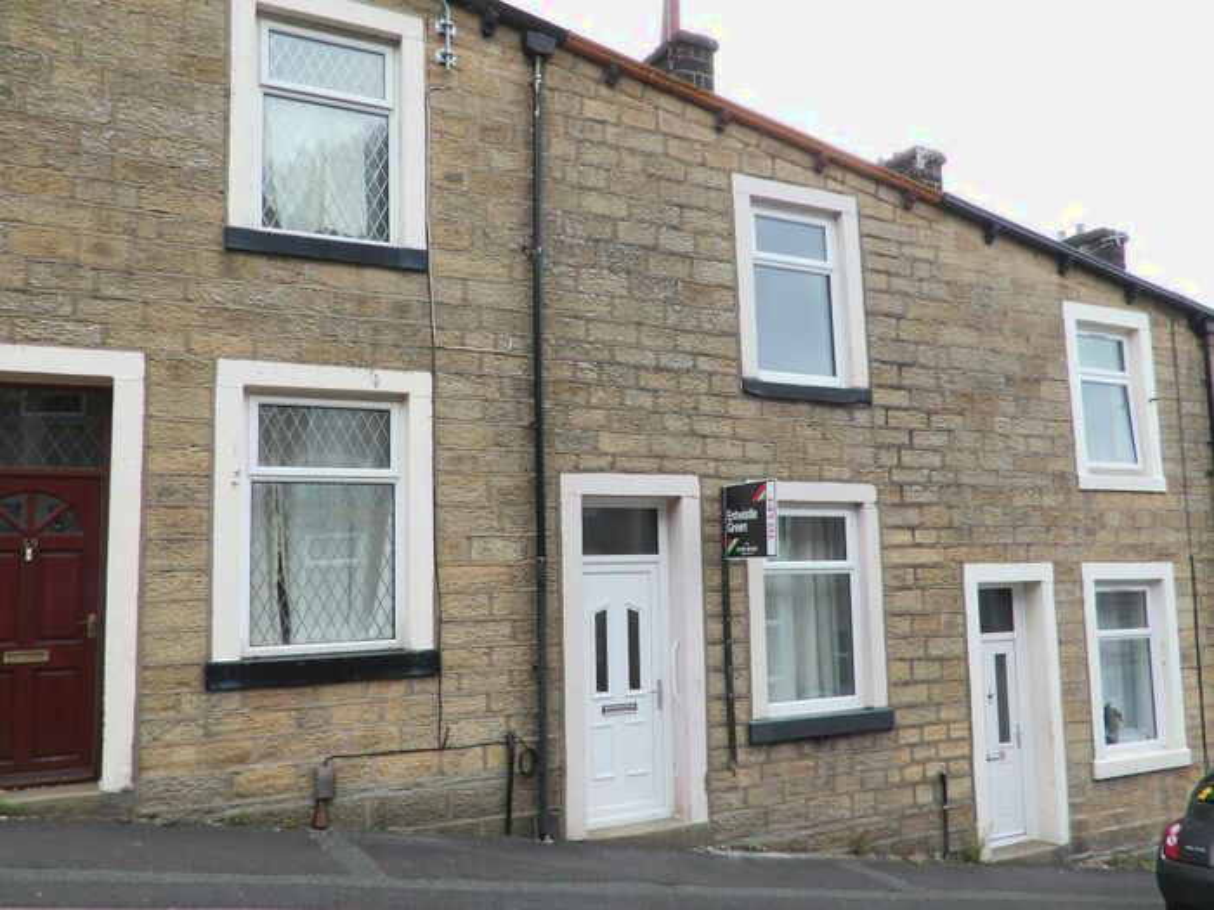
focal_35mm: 28
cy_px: 455
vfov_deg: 49.7
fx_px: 982
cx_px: 607
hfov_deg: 63.4
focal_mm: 5.1
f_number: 4.3
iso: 100
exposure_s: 1/161
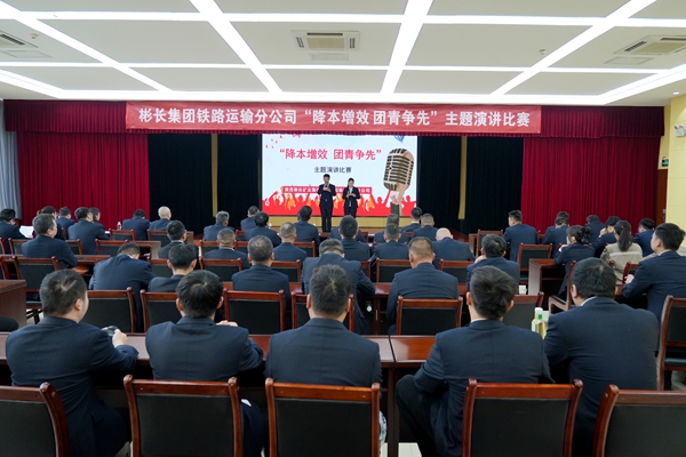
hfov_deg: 73.7
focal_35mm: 24
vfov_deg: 53.1
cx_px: 343
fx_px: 457
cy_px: 228
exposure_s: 1/200
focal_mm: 24
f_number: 4
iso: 1600
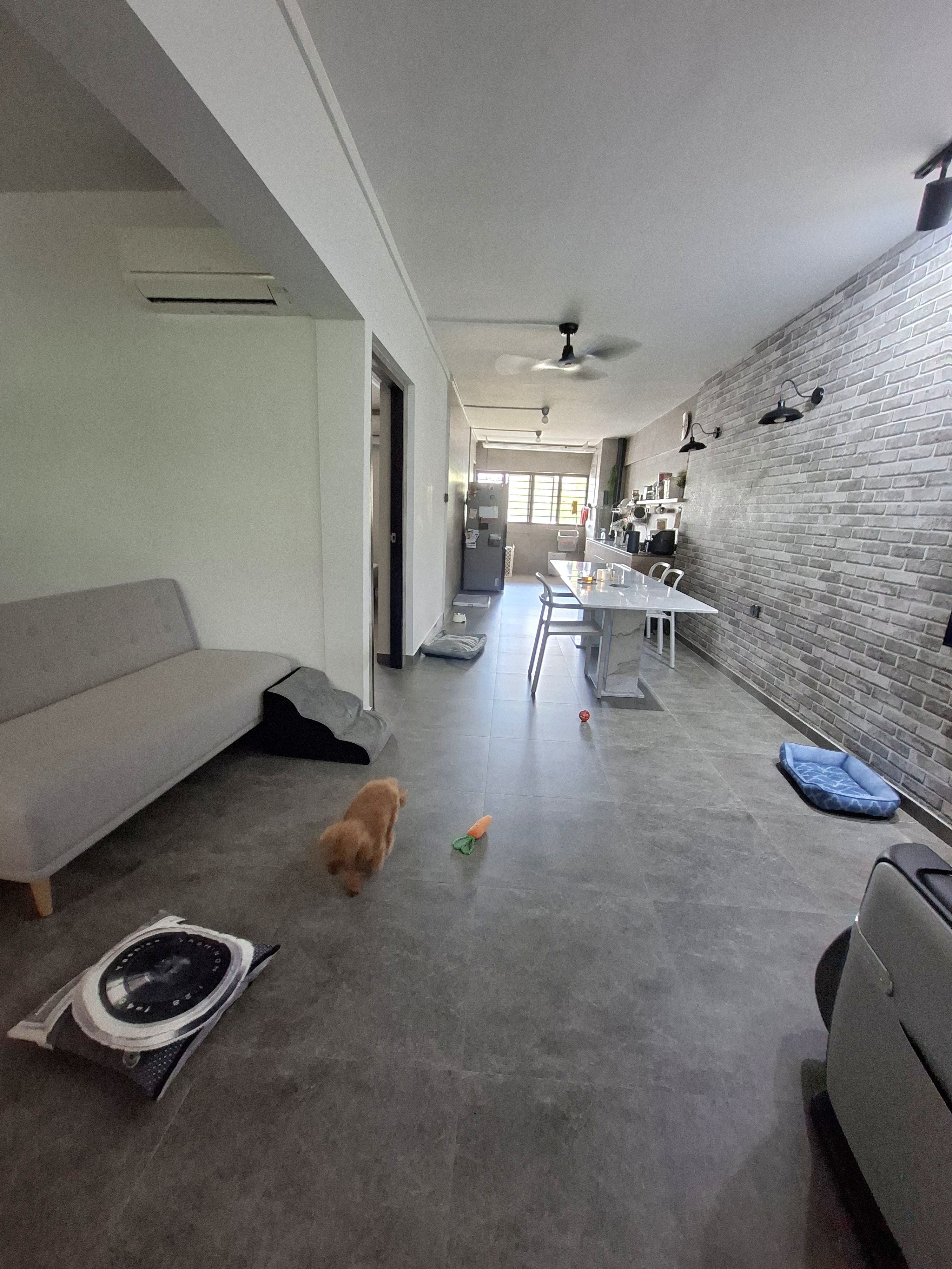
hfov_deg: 89.9
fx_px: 477
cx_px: 476
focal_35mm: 13
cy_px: 634
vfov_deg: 106.2
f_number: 2.2
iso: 200
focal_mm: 1.74
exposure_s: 1/25
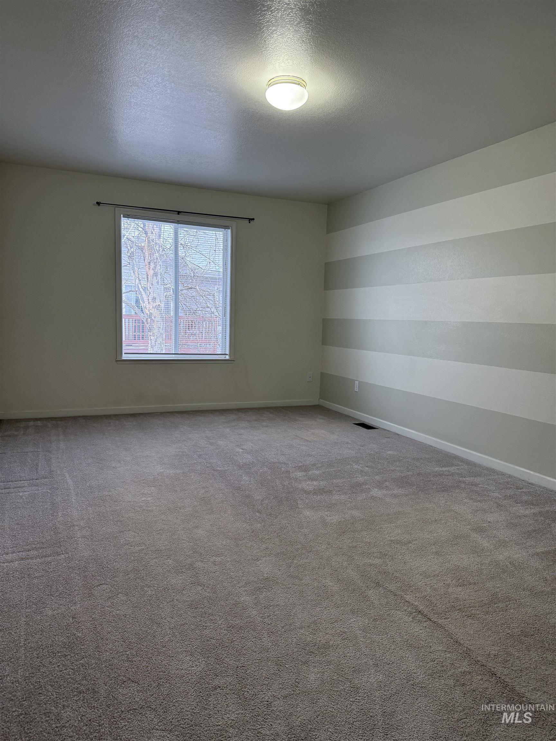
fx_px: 514
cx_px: 278
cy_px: 370
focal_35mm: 24
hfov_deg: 56.8
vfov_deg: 71.6
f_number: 1.78
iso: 250
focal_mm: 6.76
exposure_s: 1/120
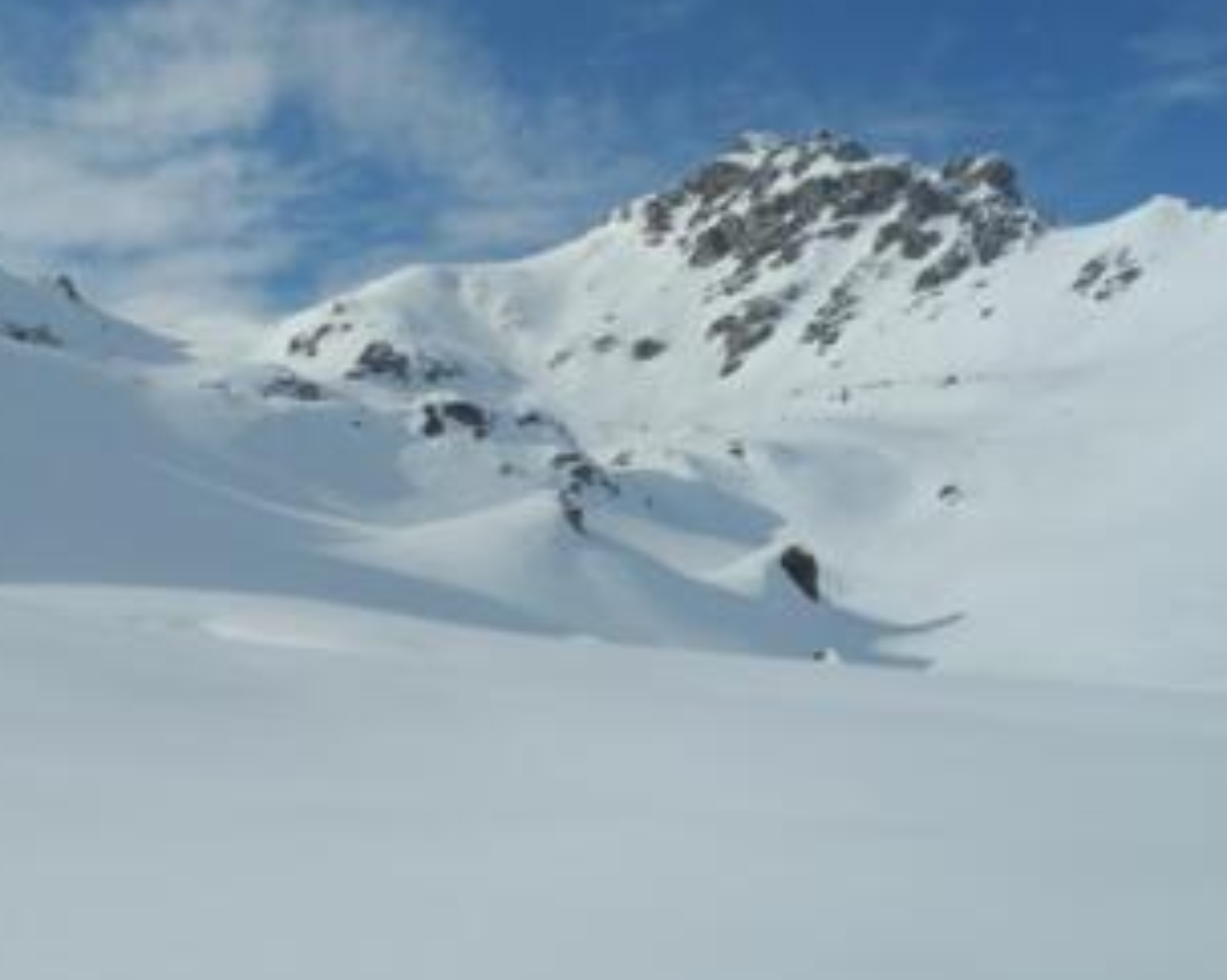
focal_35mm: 53
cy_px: 373
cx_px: 383
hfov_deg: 35.0
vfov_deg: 28.5
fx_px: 1923
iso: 100
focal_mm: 6
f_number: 5.6
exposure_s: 1/1000
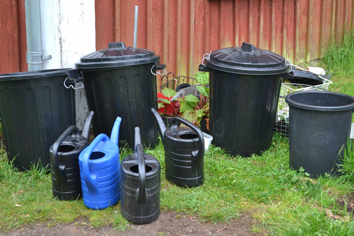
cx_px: 177
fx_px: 590
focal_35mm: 60
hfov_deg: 33.4
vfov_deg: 22.6
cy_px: 118
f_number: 5.3
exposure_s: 1/100
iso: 400
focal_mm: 40
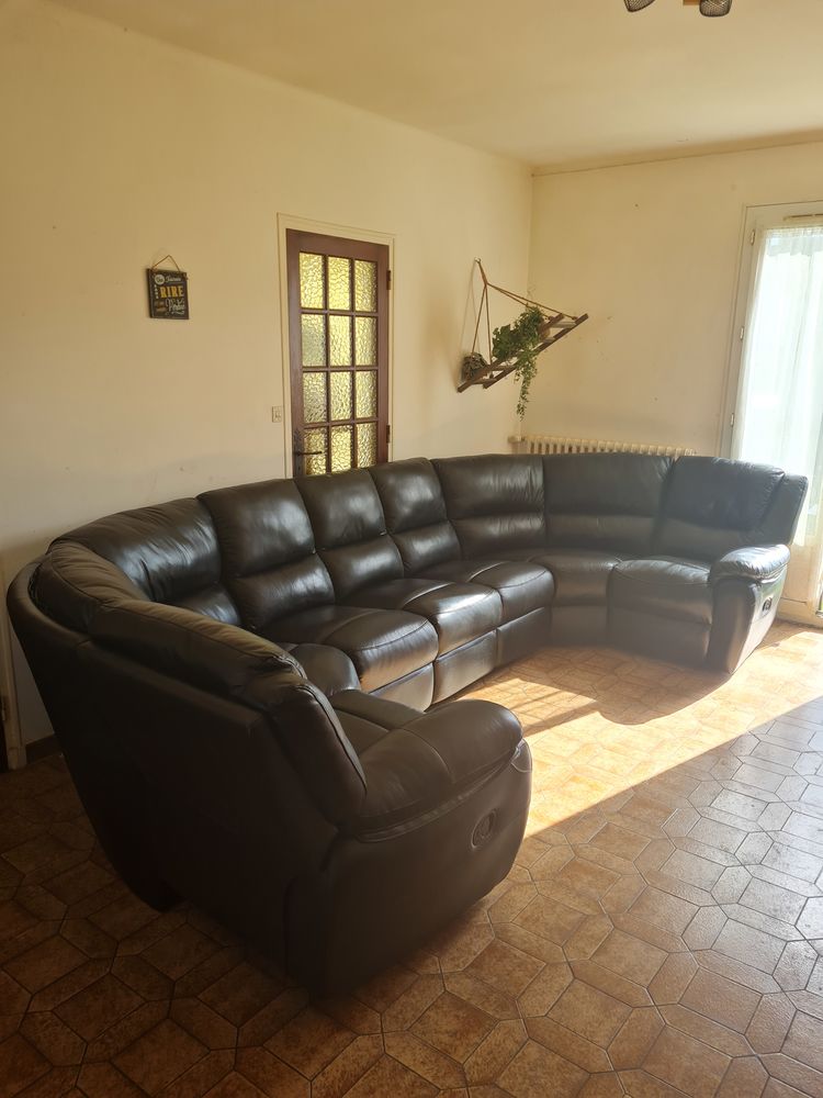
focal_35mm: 26
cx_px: 412
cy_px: 549
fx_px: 824
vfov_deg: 67.3
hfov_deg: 53.1
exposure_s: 1/217
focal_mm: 5.4
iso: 50
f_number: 1.8
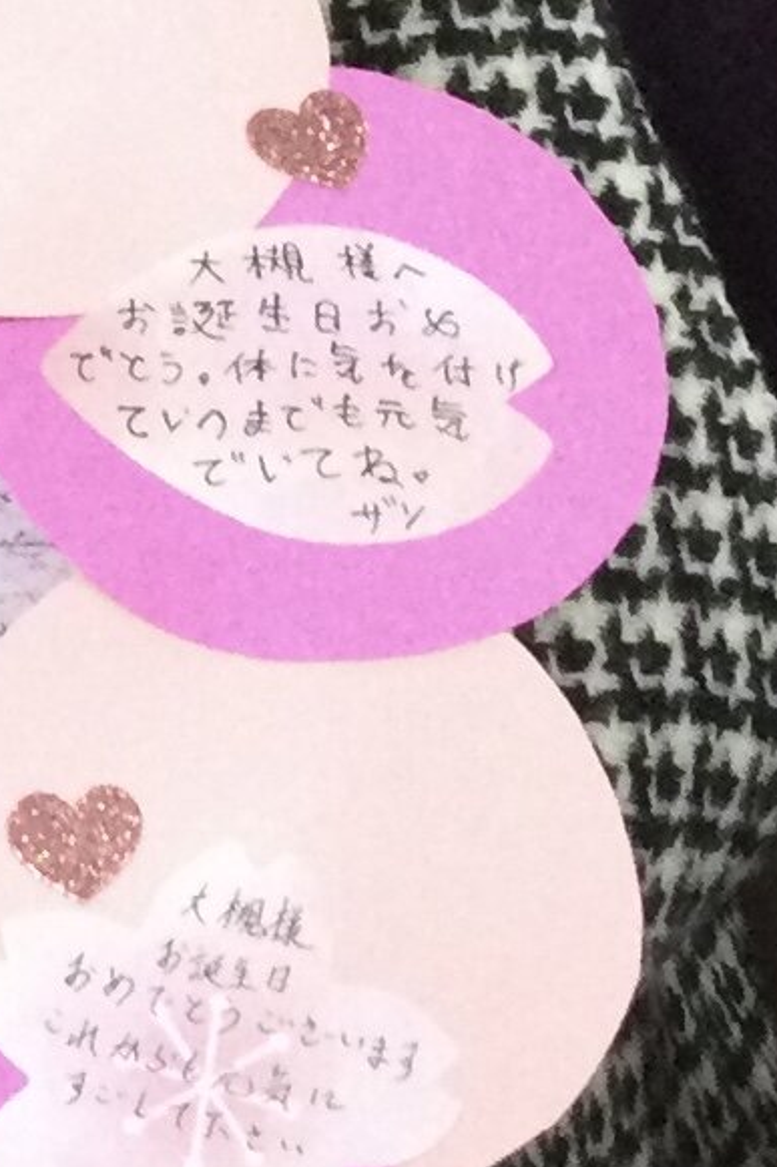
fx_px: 4859
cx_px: -366
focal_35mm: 150
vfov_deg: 13.0
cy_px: -539
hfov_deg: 8.9
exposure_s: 1/30
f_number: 2.4
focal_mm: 3.3
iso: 100
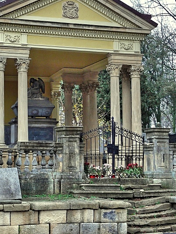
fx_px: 671
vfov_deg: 19.8
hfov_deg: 14.9
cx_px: 68
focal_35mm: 99
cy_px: 109
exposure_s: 1/20
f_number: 3.2
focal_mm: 14.1
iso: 200
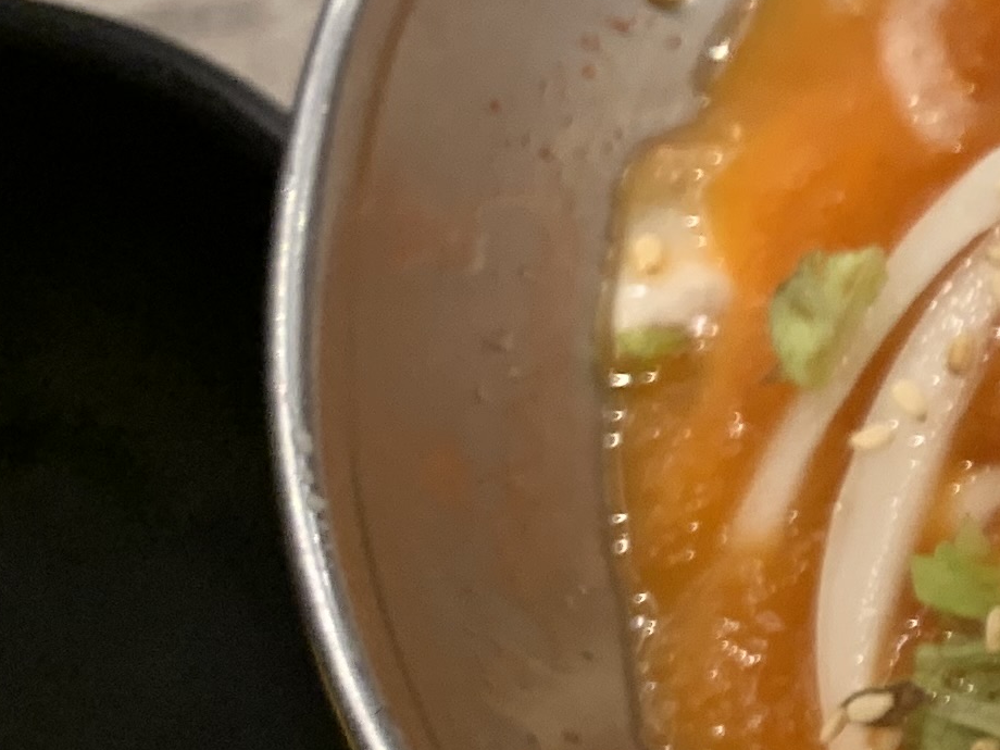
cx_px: 1915
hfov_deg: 14.6
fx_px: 3293
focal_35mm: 114
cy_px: 179
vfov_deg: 12.9
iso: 100
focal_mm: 4.25
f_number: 1.8
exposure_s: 1/60
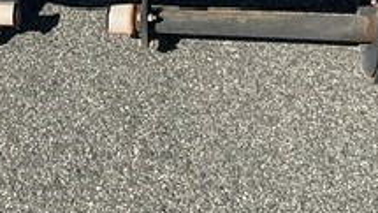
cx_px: 95
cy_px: -62
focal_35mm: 94
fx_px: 942
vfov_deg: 12.5
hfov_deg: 22.5
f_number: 1.8
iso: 16
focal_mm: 3
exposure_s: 1/1342
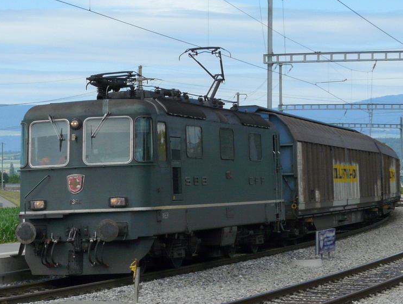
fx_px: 1050
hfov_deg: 21.7
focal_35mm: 90
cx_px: 163
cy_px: 155
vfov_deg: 16.5
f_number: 5.6
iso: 100
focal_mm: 11.1
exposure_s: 1/400
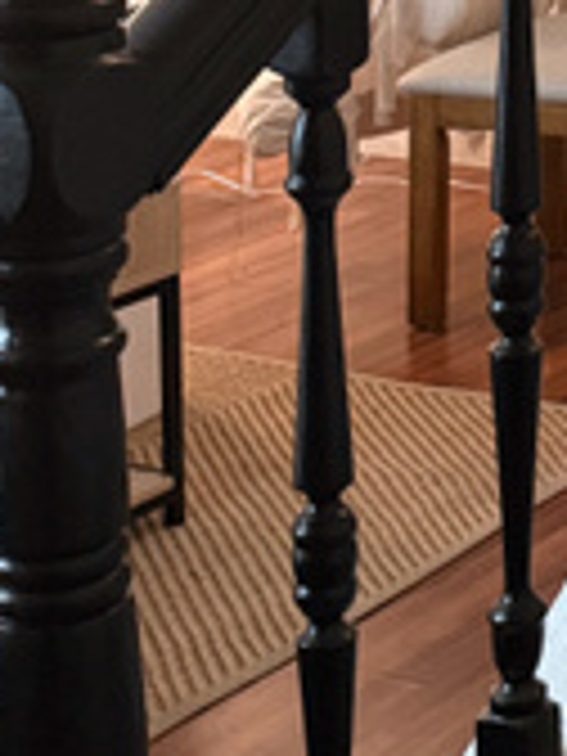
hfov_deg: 11.7
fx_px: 2402
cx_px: 1228
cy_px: -274
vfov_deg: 16.7
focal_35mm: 110
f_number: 1.78
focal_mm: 6.76
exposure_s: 1/60
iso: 500
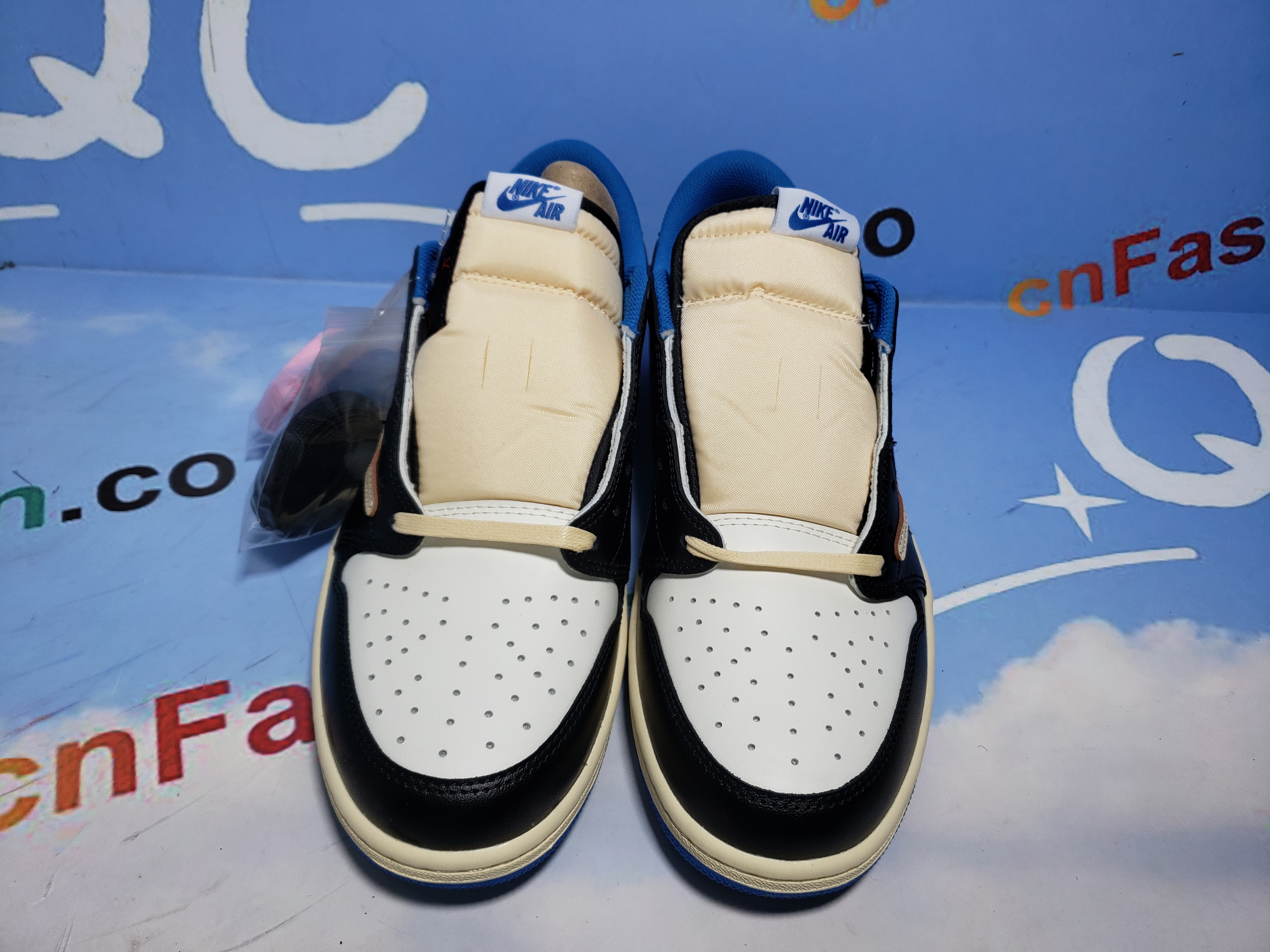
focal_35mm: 26
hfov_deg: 67.3
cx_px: 635
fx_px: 954
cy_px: 476
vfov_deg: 53.1
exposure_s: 1/629
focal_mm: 4.3
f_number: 1.5
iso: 50
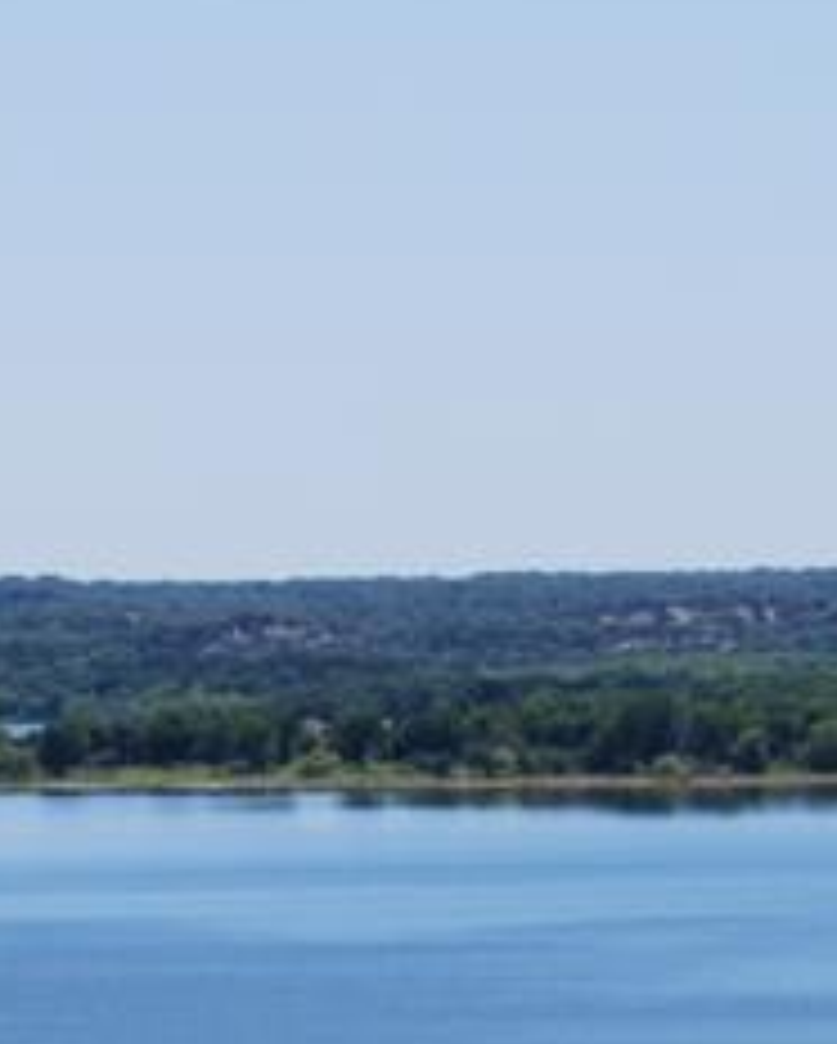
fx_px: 10578
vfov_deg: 5.6
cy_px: 1006
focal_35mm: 342
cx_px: -414
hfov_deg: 4.5
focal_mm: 55
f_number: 9
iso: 100
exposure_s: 1/320
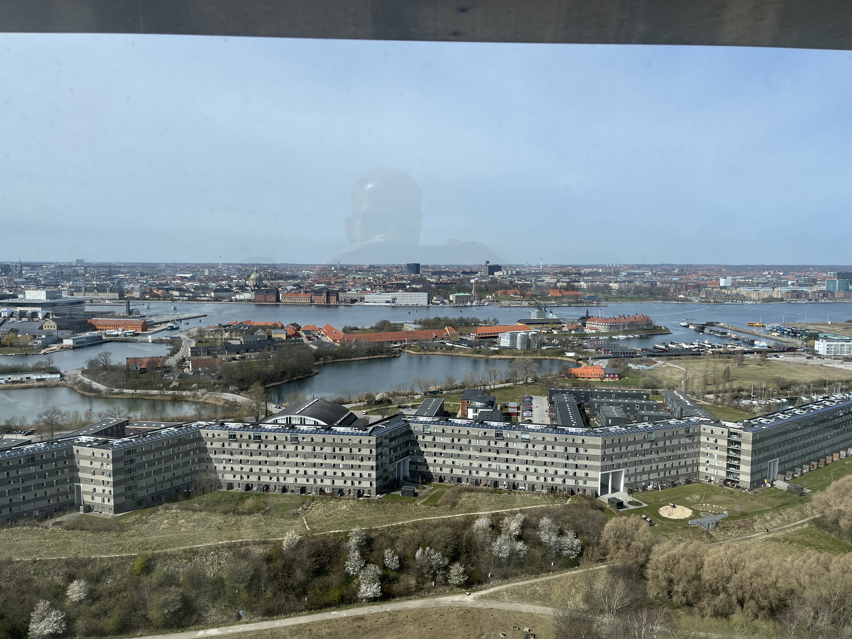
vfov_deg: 53.1
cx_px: 426
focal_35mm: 26
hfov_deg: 67.3
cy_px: 320
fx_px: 640
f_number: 1.6
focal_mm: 5.1
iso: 50
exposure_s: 1/4854
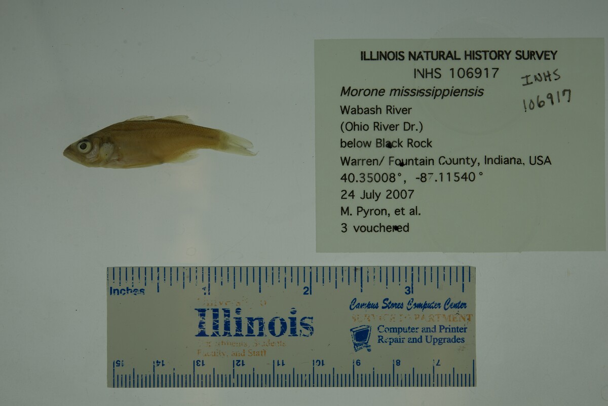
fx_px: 1014
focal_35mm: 60
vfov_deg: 22.6
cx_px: 304
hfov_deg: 33.4
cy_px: 203
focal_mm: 60
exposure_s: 1/160
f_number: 10
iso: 100
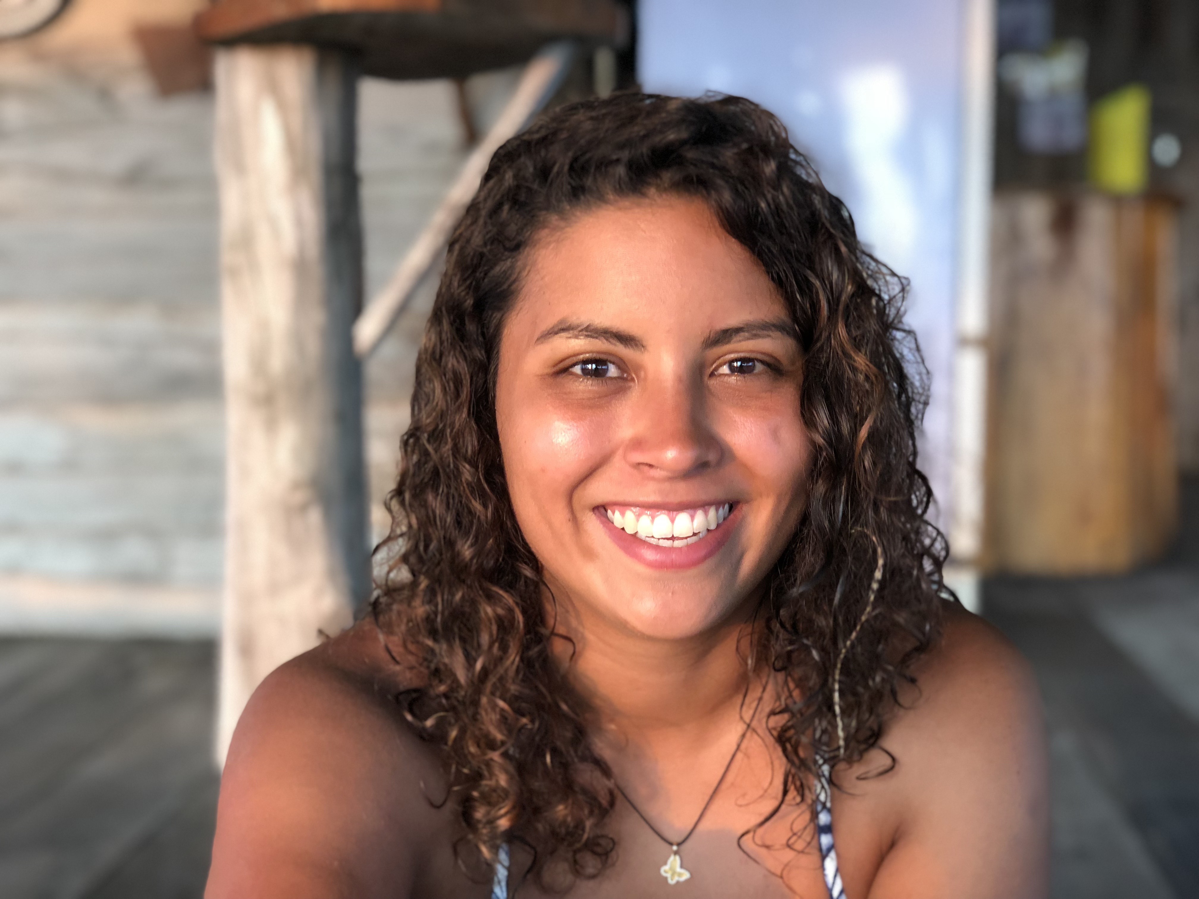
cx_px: 600
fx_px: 1801
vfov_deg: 28.0
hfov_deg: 36.8
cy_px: 450
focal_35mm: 52
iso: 100
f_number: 2.4
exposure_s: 1/60
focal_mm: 6
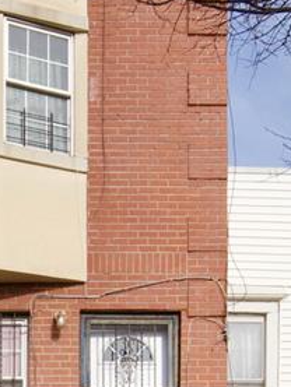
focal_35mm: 80
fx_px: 896
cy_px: 279
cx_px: -31
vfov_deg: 24.2
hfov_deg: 17.8
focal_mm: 15
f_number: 13
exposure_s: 1/400
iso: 400
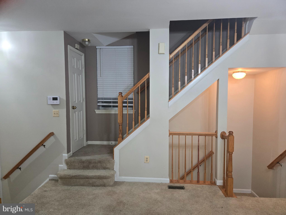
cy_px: 108
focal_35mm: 23
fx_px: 190
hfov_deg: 73.9
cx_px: 143
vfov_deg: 58.9
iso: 500
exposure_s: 1/120
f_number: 1.8
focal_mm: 5.4
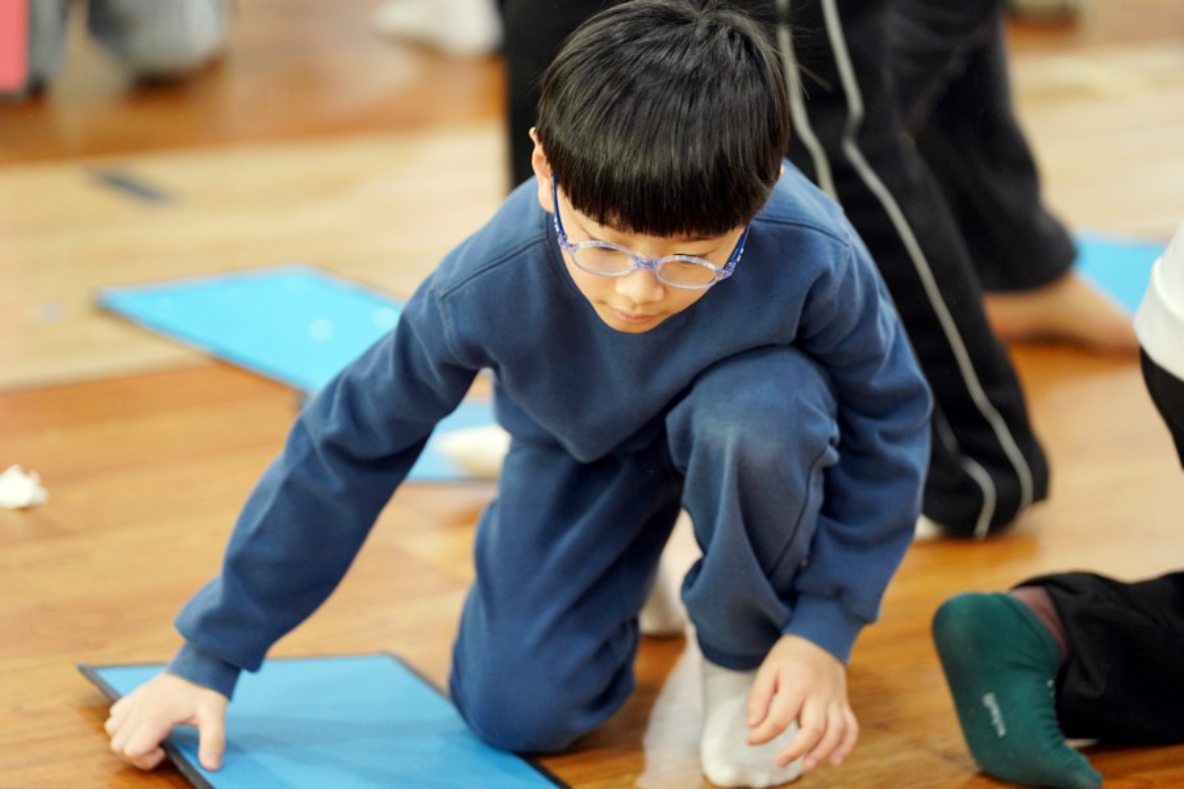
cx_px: 592
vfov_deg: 8.9
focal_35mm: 154
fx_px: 5064
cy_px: 394
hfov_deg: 13.3
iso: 1600
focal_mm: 154
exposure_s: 1/160
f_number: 2.8
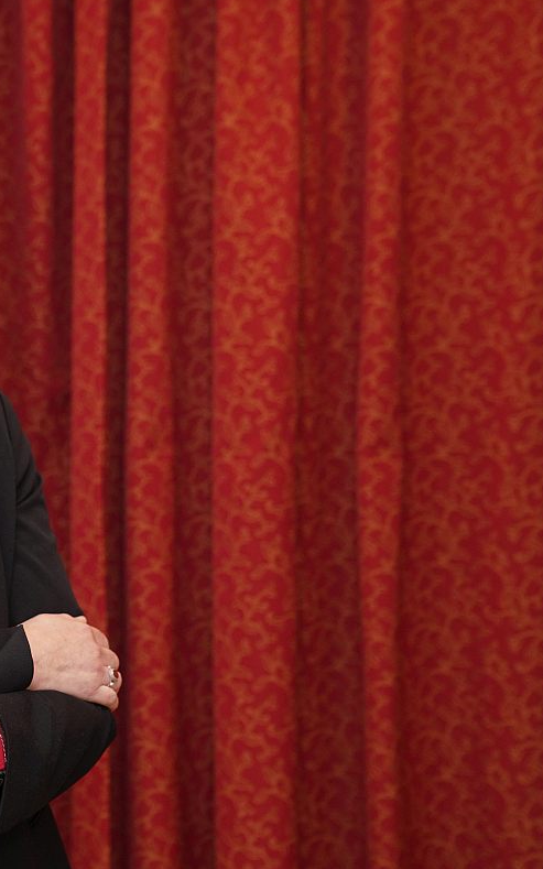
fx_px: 1800
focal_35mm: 76
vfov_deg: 27.1
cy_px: 431
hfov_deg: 16.8
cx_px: -13
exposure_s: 1/60
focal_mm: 49
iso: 1600
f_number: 4
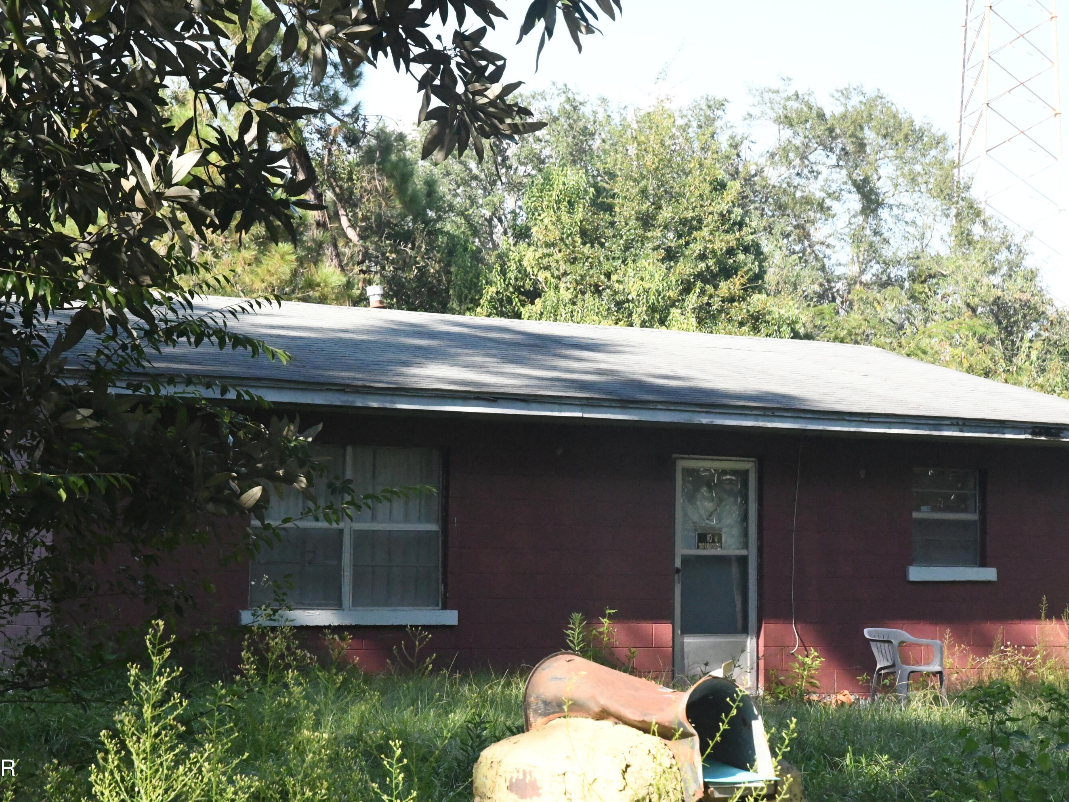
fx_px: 2625
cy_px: 401
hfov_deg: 23.0
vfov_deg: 17.4
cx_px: 485
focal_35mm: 85
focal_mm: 52
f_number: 11
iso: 10000
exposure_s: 1/1250
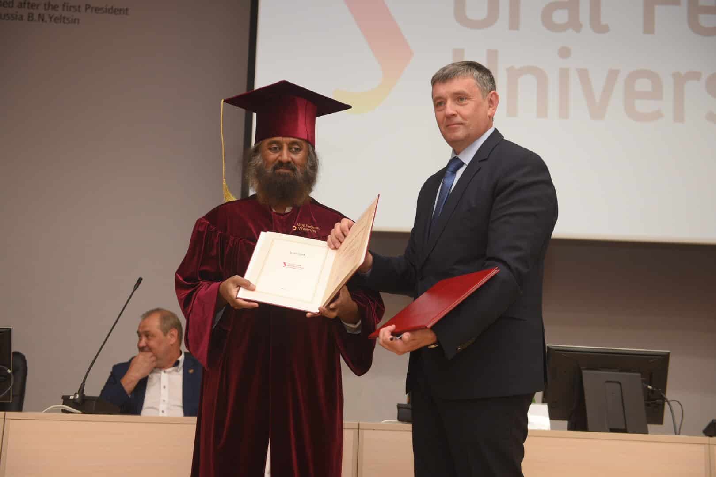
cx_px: 358
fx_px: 1034
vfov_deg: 26.0
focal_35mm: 52
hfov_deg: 38.2
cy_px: 238
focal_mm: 52
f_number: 3.2
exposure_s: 1/160
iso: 1000
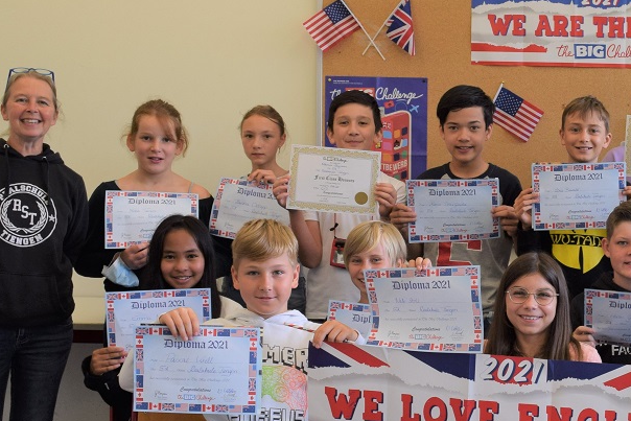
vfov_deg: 20.3
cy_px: 263
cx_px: 565
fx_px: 1175
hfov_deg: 28.9
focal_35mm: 67
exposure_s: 1/125
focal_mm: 18
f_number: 5.6
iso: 400
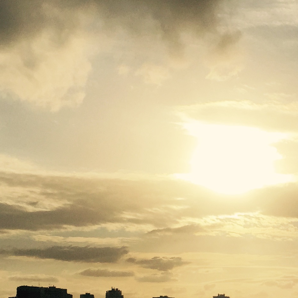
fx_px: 867
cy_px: 251
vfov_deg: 19.3
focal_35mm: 89
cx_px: 250
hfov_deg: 19.3
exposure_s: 1/20000
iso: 32
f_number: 2.2
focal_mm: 4.15
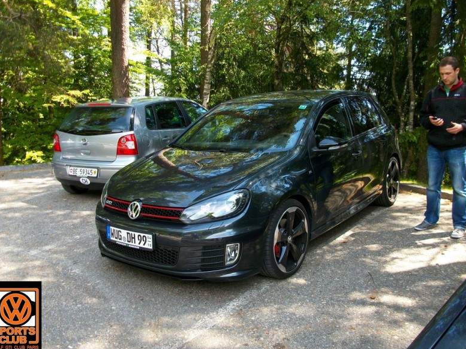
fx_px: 471
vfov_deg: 40.7
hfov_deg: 52.6
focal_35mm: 35
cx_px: 230
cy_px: 178
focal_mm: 5.7
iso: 80
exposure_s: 1/119
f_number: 2.9
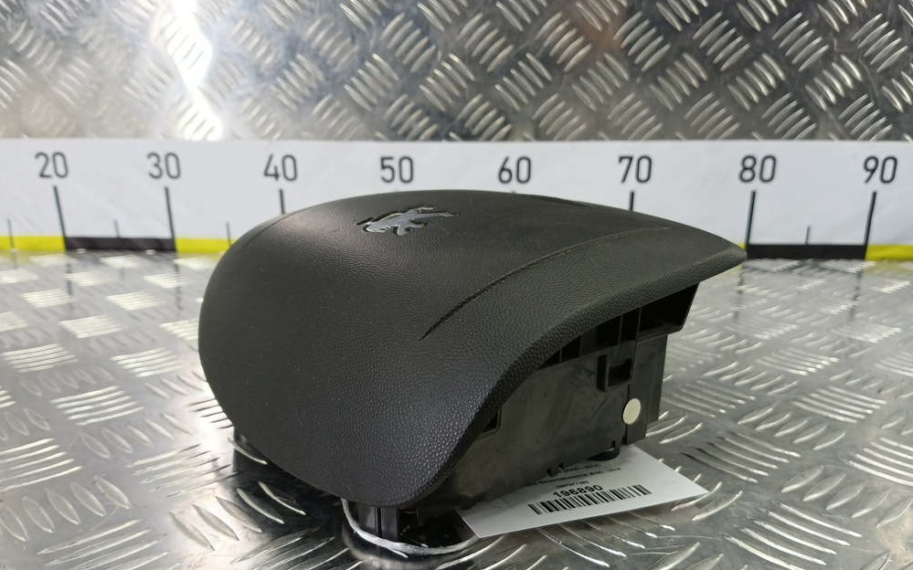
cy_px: 332
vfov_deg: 49.1
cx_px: 460
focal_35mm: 25
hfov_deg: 72.6
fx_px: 622
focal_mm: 4.11
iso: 176
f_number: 1.6
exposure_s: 1/50
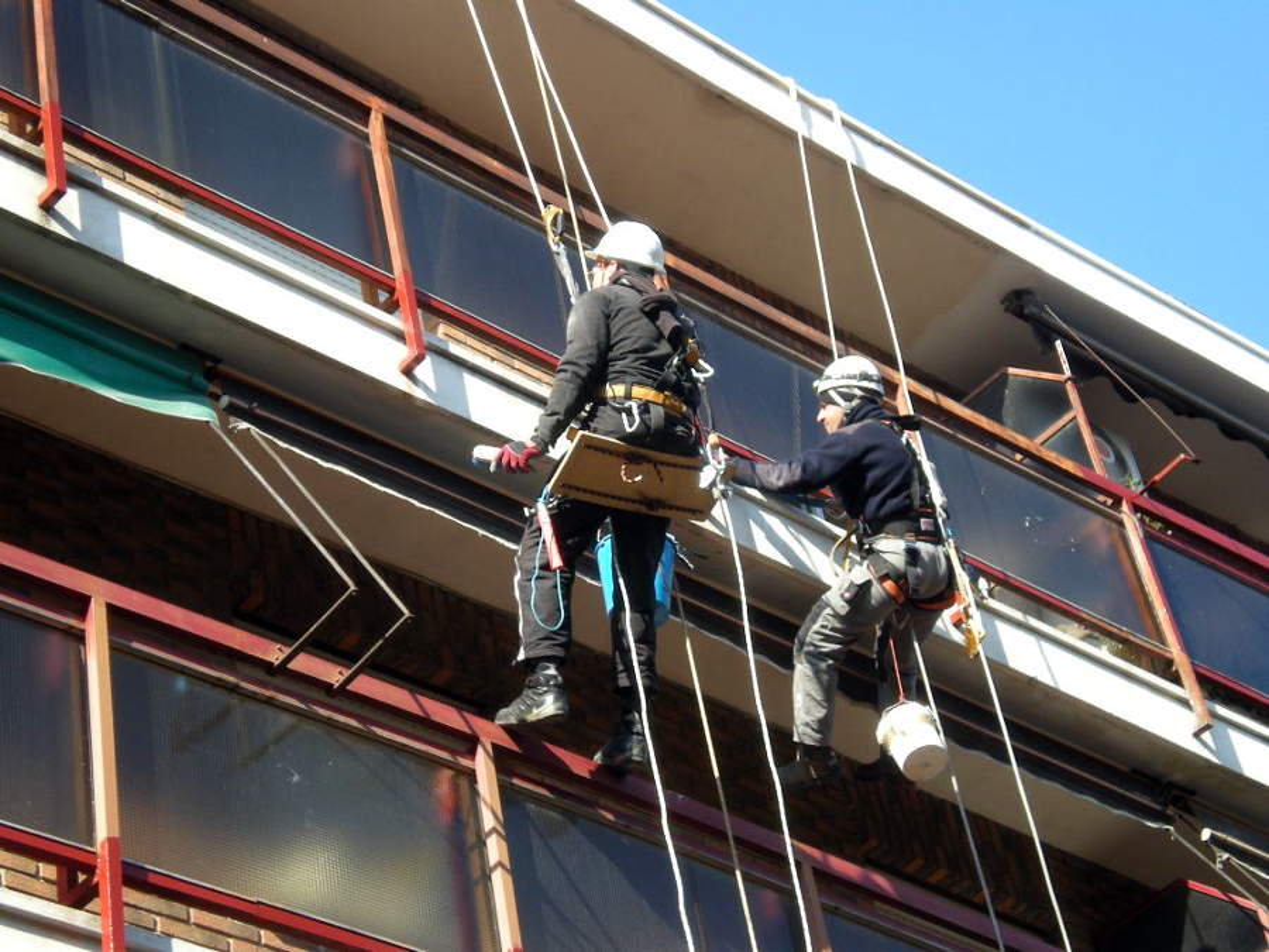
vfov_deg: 17.0
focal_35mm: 87
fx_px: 3189
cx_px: 634
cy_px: 476
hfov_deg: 22.5
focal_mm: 14.3
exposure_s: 1/132
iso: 84
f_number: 5.1
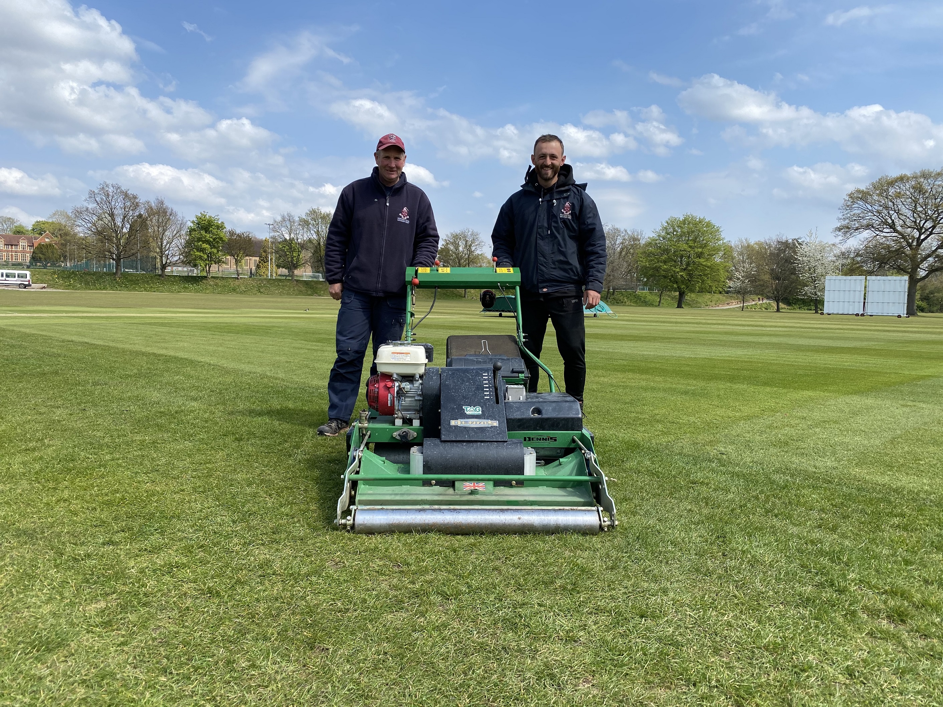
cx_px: 472
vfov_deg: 53.1
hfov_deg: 67.3
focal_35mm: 26
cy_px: 354
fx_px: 708
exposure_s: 1/2513
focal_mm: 4.25
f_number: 1.8
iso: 32
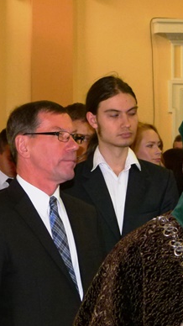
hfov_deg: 5.7
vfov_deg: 10.1
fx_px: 1848
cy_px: 174
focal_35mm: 214
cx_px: 180
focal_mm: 21.5
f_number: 3.5
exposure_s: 1/60
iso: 250
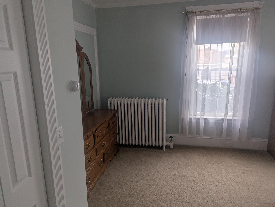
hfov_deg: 71.5
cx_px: 138
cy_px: 104
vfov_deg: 56.9
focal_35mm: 24
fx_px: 191
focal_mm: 6.81
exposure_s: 1/243
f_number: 1.85
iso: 71
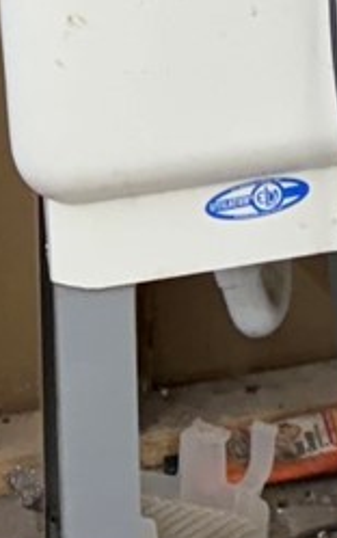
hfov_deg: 6.3
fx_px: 2875
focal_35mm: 196
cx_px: 884
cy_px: -853
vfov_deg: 9.3
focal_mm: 6.76
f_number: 1.78
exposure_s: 1/120
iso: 200
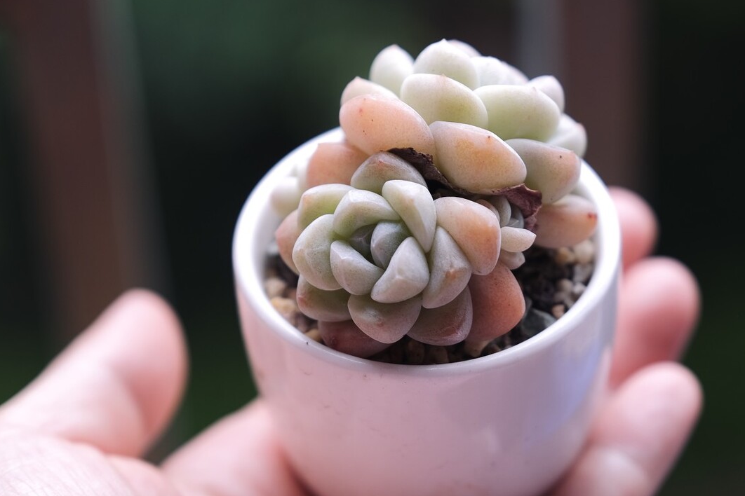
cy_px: 277
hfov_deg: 23.4
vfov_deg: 15.7
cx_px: 390
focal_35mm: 87
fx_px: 1800
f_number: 2.8
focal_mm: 51.6
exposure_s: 1/60
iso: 125
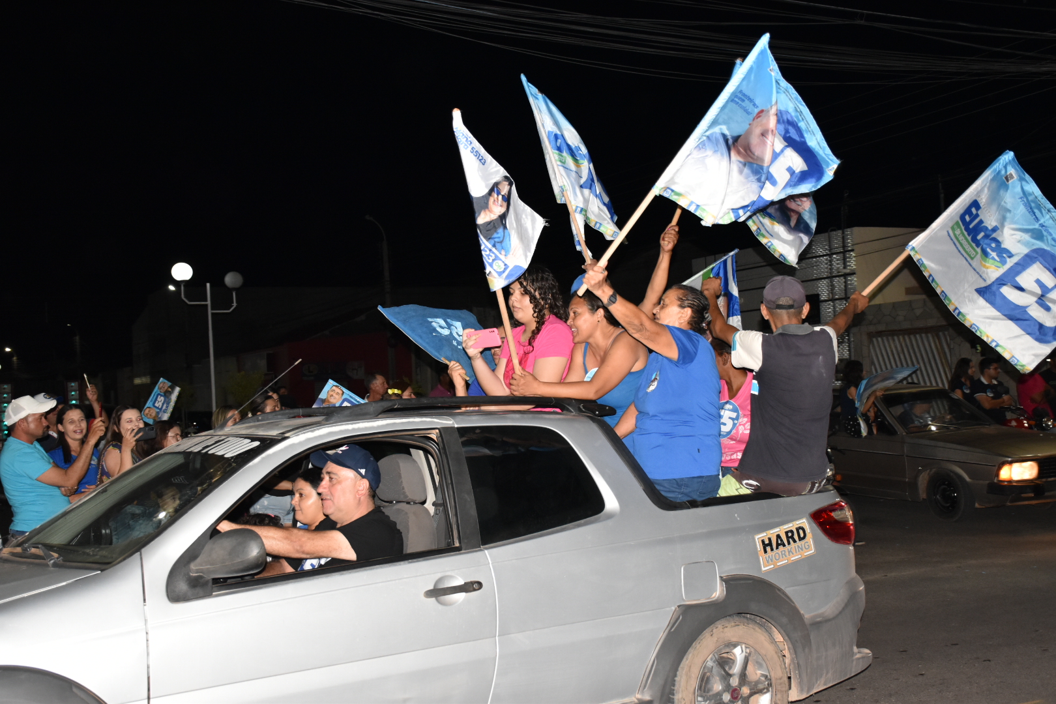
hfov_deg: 43.6
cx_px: 528
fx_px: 1320
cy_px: 352
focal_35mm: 45
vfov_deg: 29.9
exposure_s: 1/100
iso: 1250
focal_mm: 30
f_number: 5
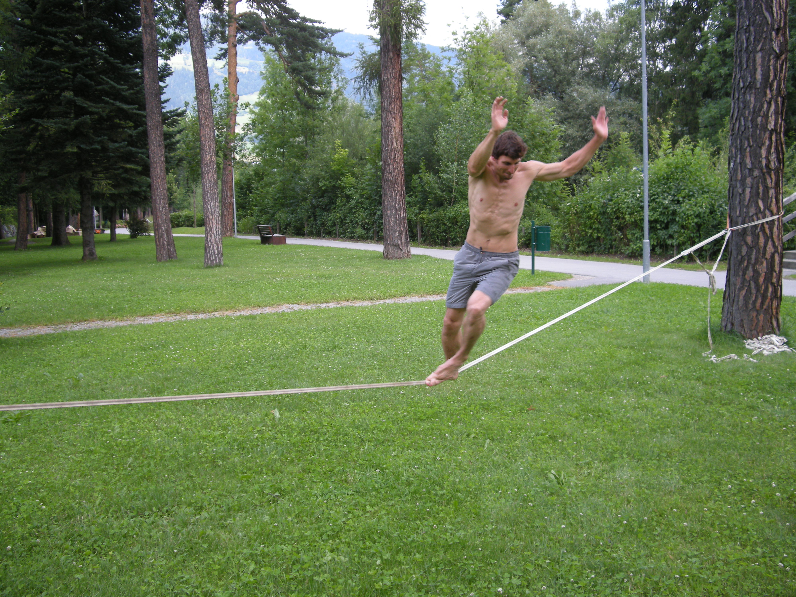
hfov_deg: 50.1
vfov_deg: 38.7
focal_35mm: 37
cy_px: 298
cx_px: 398
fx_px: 851
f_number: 2.8
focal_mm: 7.9
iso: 64
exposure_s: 1/176
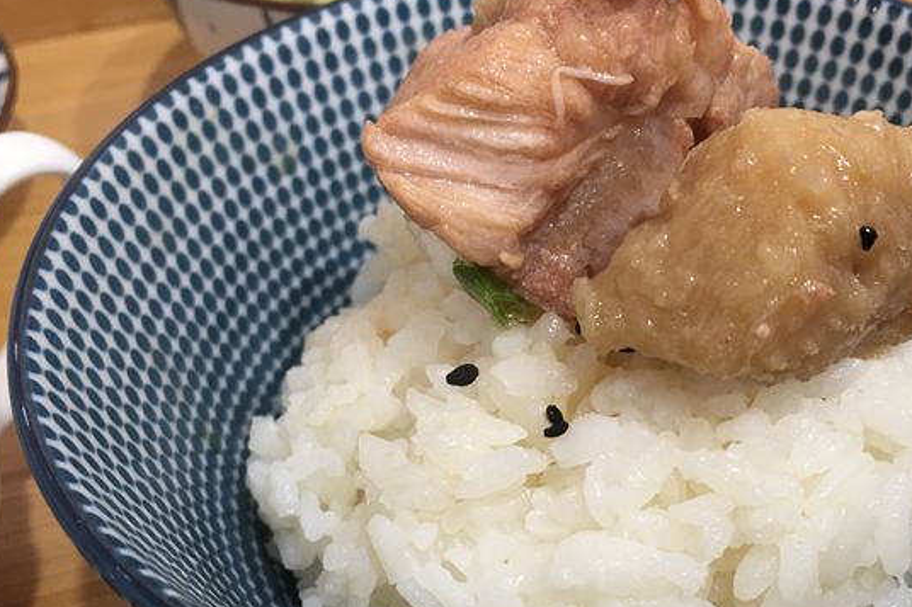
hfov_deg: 43.2
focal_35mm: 45
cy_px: 349
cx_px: 575
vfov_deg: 29.8
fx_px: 1140
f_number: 2.2
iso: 25
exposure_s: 1/15
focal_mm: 4.15
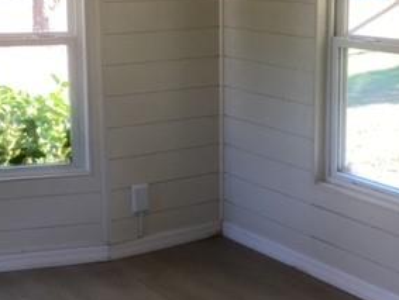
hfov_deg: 27.7
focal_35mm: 70
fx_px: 808
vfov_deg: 21.0
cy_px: 104
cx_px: 213
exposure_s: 1/120
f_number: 2.4
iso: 80
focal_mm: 3.3
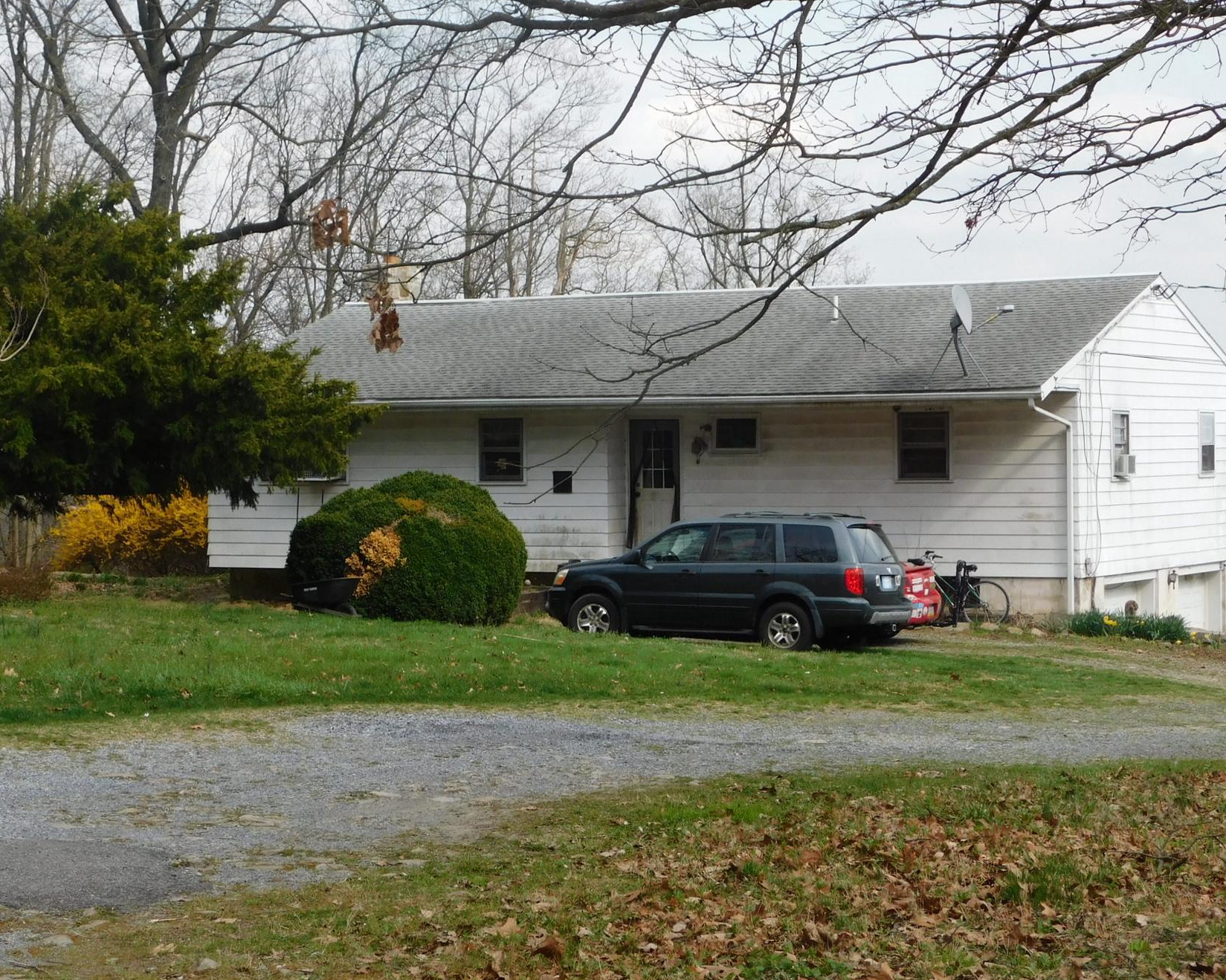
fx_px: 2903
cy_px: 430
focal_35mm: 80
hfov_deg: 23.8
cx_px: 532
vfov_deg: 19.2
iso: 125
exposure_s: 1/400
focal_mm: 11.7
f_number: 4.2
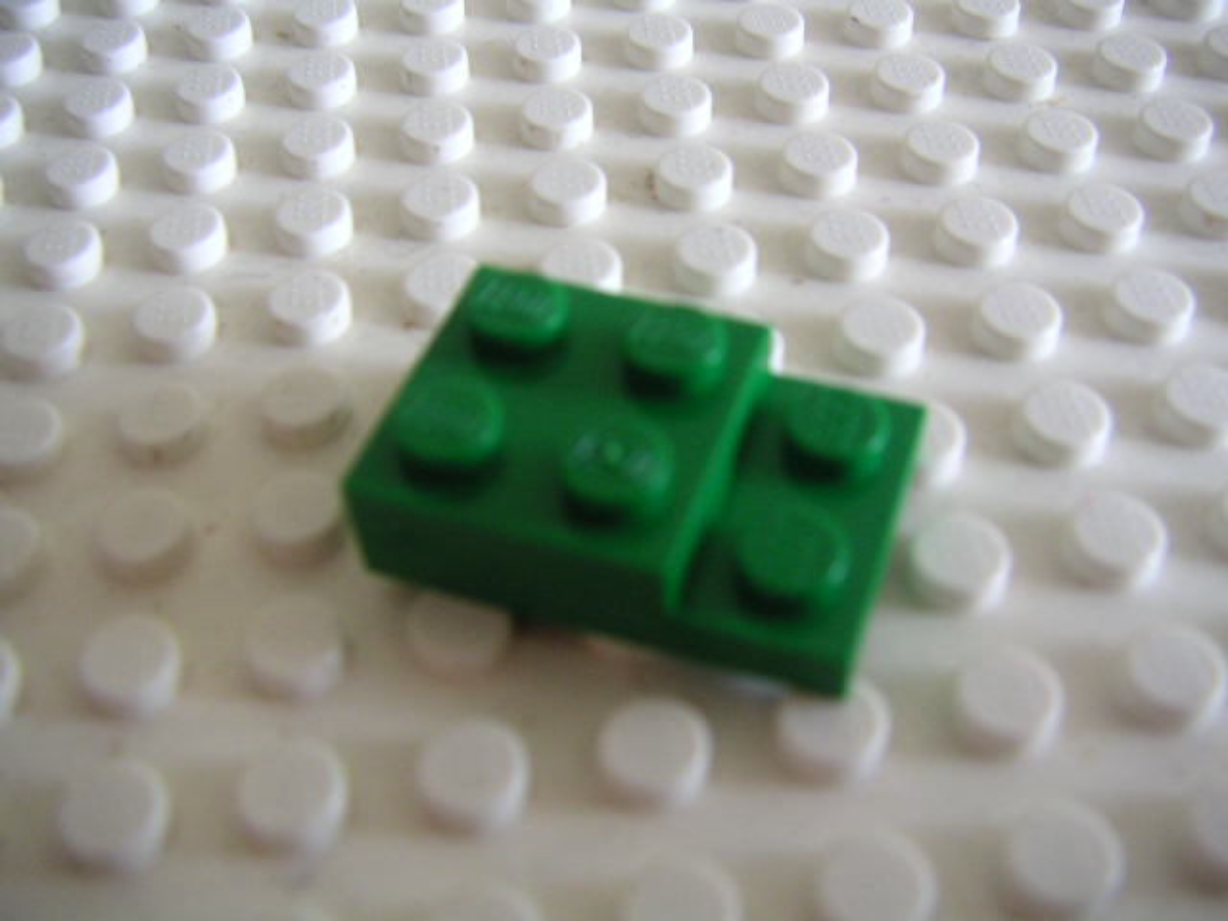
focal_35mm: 38
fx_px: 1348
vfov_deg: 37.7
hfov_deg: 49.0
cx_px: 614
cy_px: 460
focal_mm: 6
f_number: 2.8
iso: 100
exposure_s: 1/10
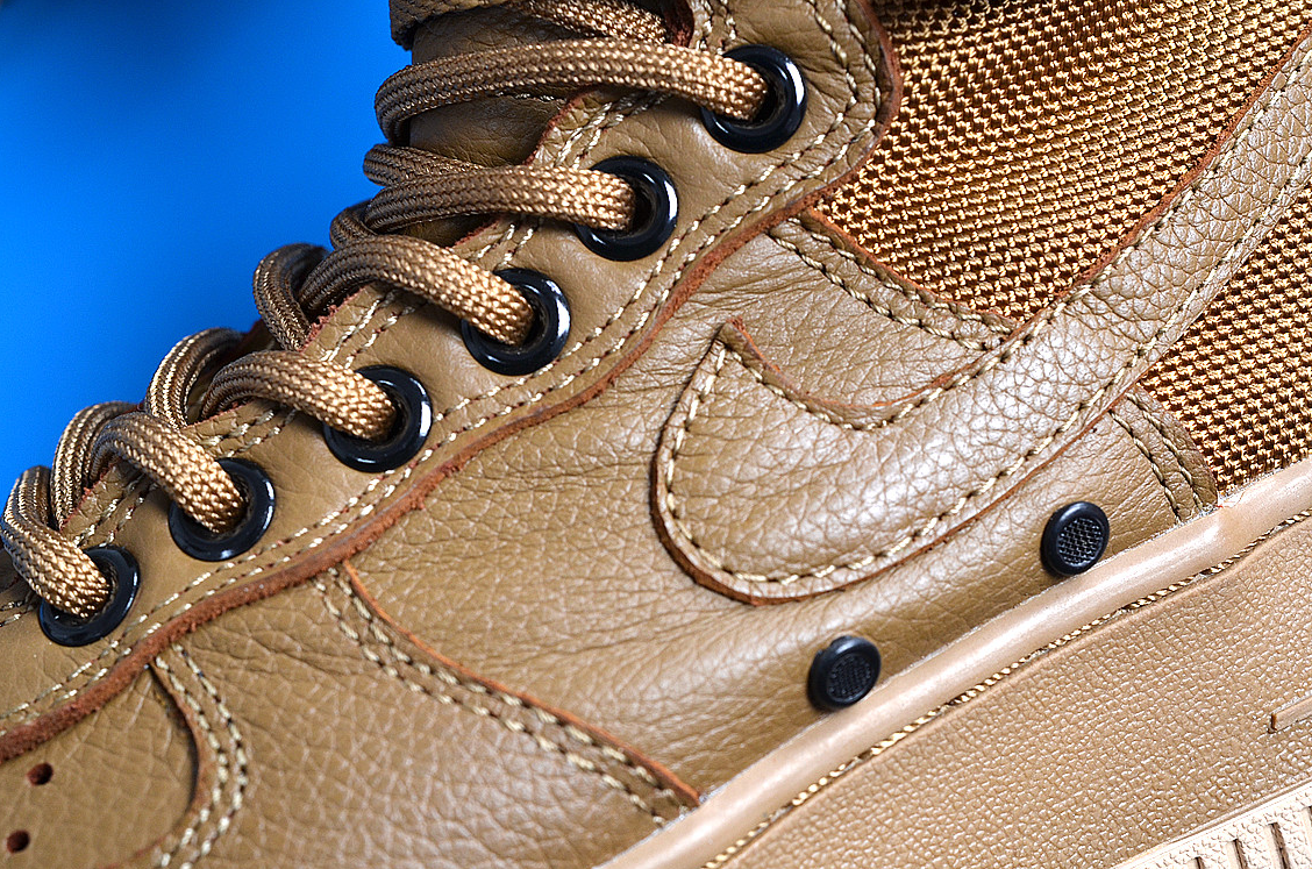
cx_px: 704
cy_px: 389
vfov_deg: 22.7
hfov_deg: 33.7
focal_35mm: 60
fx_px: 2166
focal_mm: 35
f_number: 7.1
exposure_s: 1/100
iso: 250
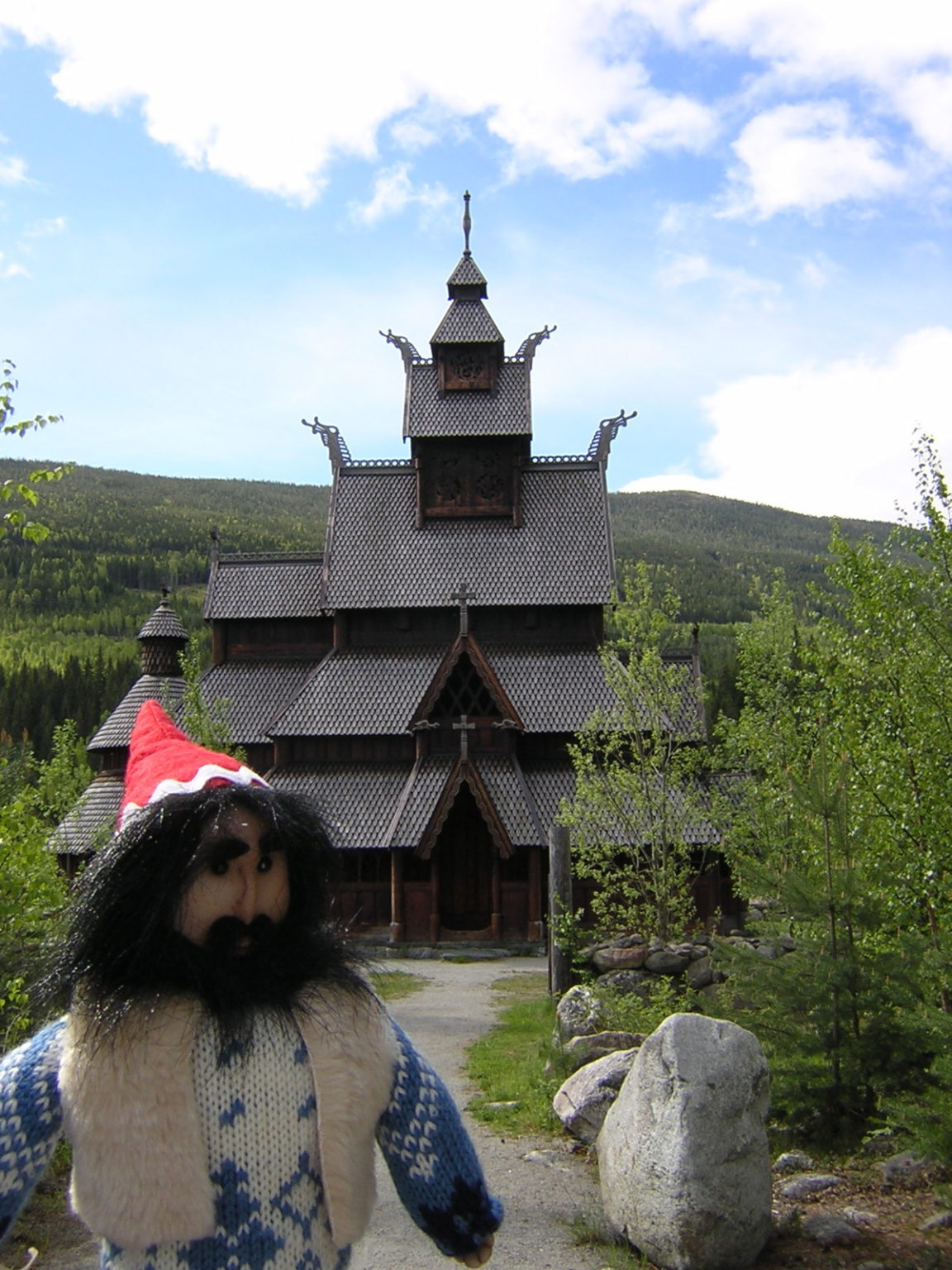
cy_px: 635
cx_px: 476
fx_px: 1320
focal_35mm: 36
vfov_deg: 51.4
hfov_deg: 39.7
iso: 100
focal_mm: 4.7
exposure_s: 1/191
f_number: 5.2
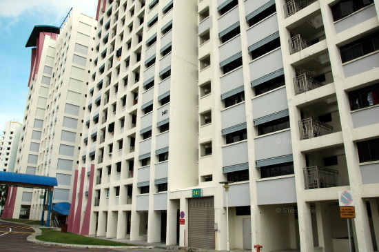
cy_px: 126
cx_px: 190
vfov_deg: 47.8
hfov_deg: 67.5
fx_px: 284
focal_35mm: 27
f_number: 8
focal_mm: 18
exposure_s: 1/400
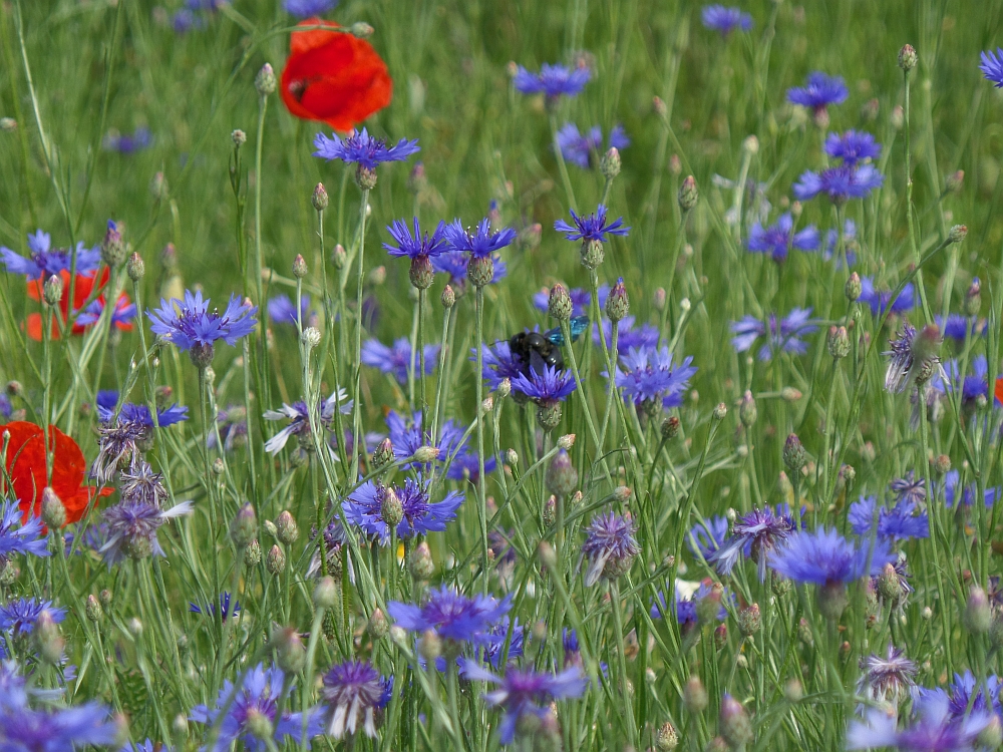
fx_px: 9272
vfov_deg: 4.6
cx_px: 502
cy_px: 376
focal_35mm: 320
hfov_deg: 6.2
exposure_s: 1/350
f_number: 5.5
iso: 100
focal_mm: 57
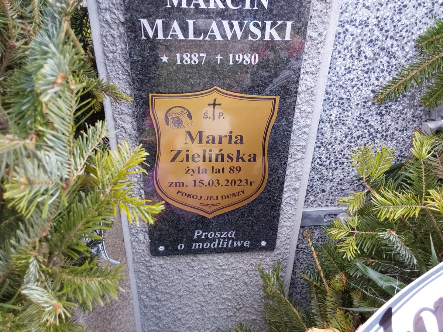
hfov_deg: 63.4
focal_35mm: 28
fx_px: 358
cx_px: 222
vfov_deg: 49.7
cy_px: 166
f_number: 1.9
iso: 50
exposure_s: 1/100
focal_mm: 2.91
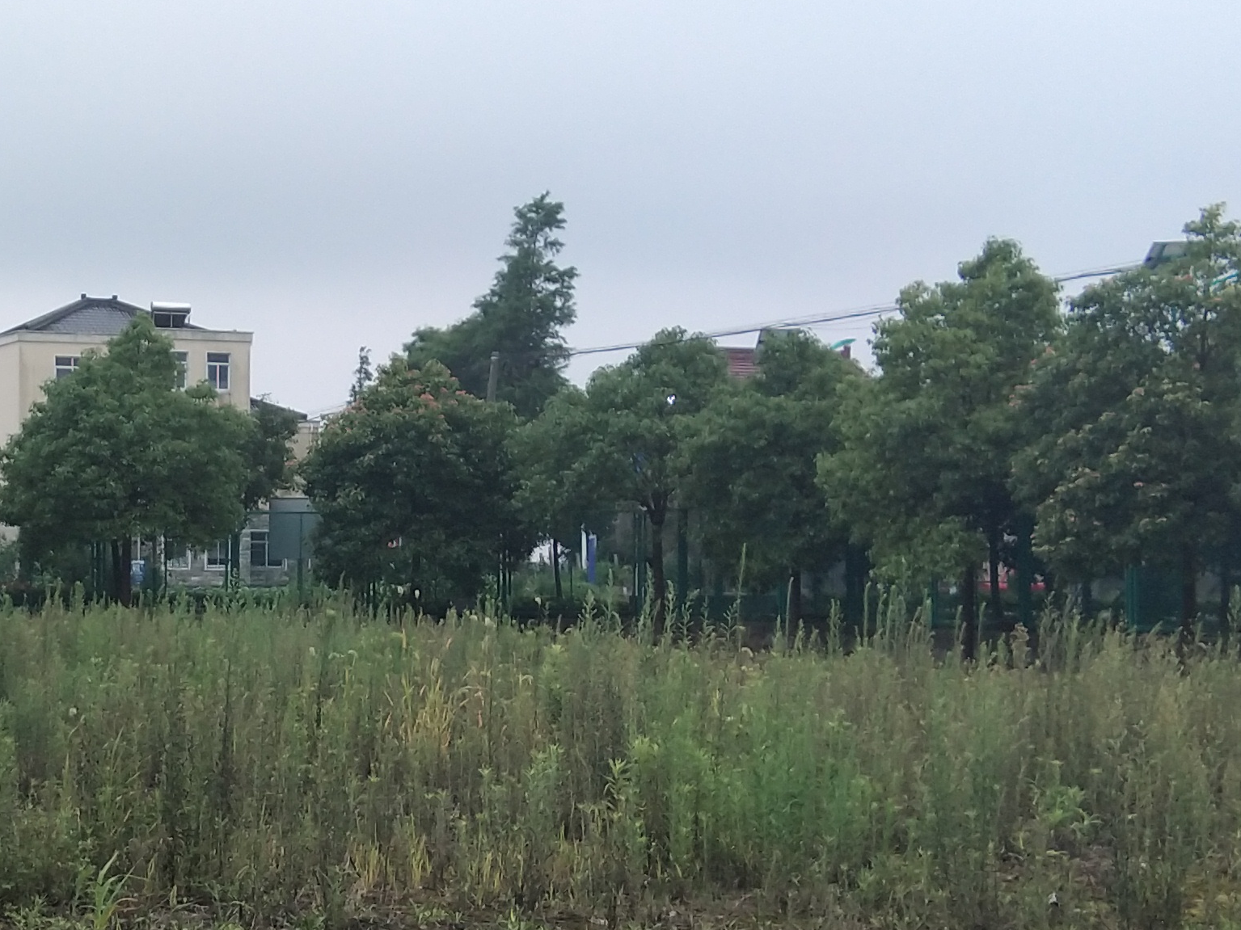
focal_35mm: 84
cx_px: 230
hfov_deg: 22.9
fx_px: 3011
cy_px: 660
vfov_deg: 17.5
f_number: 2.2
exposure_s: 1/197
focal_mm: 3.69
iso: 50
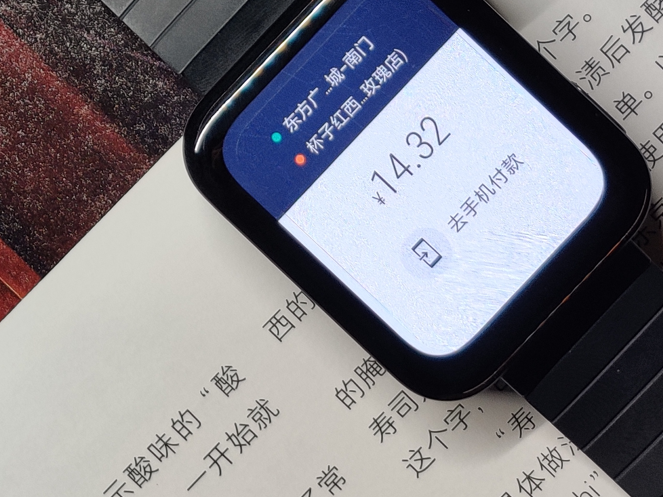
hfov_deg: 32.7
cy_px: 118
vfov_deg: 24.5
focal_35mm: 59
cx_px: 354
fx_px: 1130
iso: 125
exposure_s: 1/50
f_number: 1.65
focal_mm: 4.75
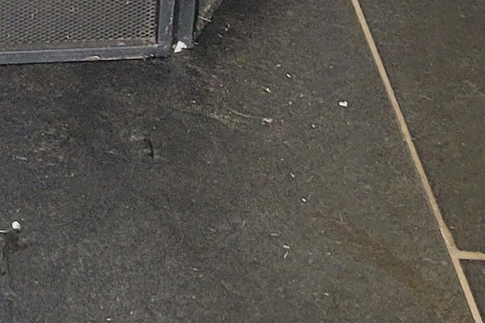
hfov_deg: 13.1
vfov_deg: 8.9
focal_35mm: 143
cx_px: -371
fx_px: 1926
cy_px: -366
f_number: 1.8
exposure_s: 1/100
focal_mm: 5.4
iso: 200
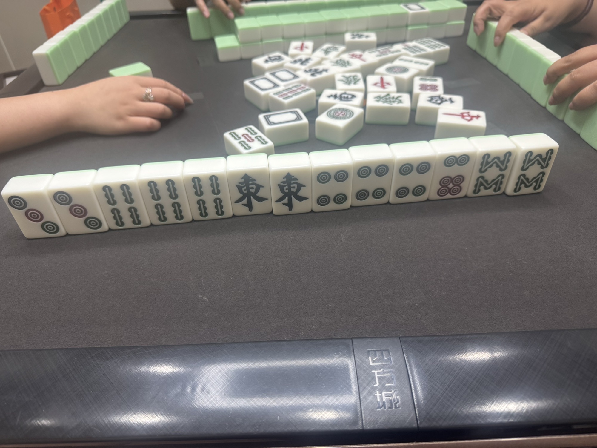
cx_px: 298
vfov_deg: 56.8
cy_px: 224
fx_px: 414
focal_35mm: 24
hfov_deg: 71.6
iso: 200
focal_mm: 6.76
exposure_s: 1/121
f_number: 1.78
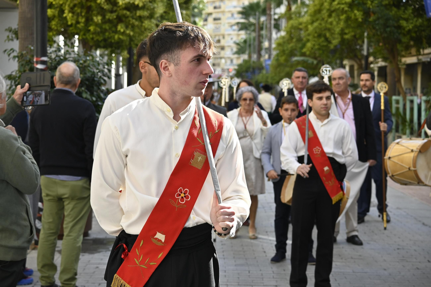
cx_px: 216
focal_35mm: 75
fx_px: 898
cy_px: 144
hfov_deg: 27.0
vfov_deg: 18.2
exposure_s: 1/400
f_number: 5.6
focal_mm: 50
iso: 250
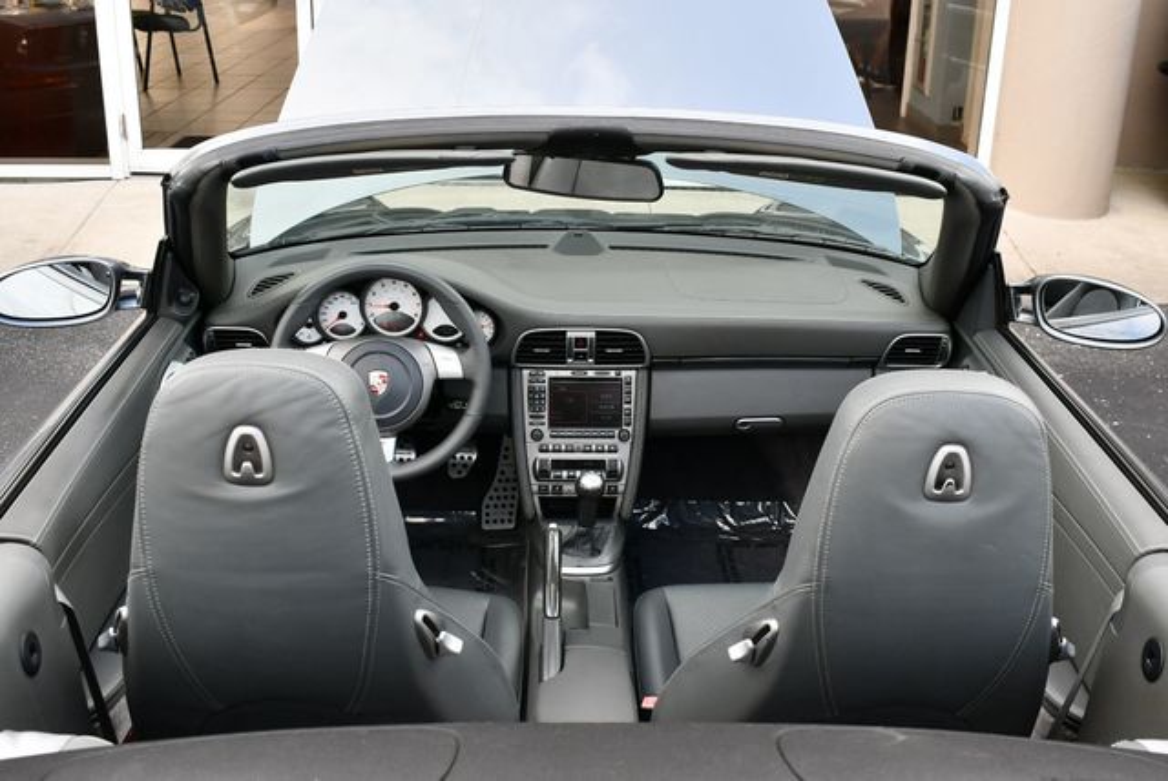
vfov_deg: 33.5
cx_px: 584
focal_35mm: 40
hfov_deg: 48.4
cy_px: 390
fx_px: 1299
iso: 360
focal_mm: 20
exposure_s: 1/250
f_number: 5.6
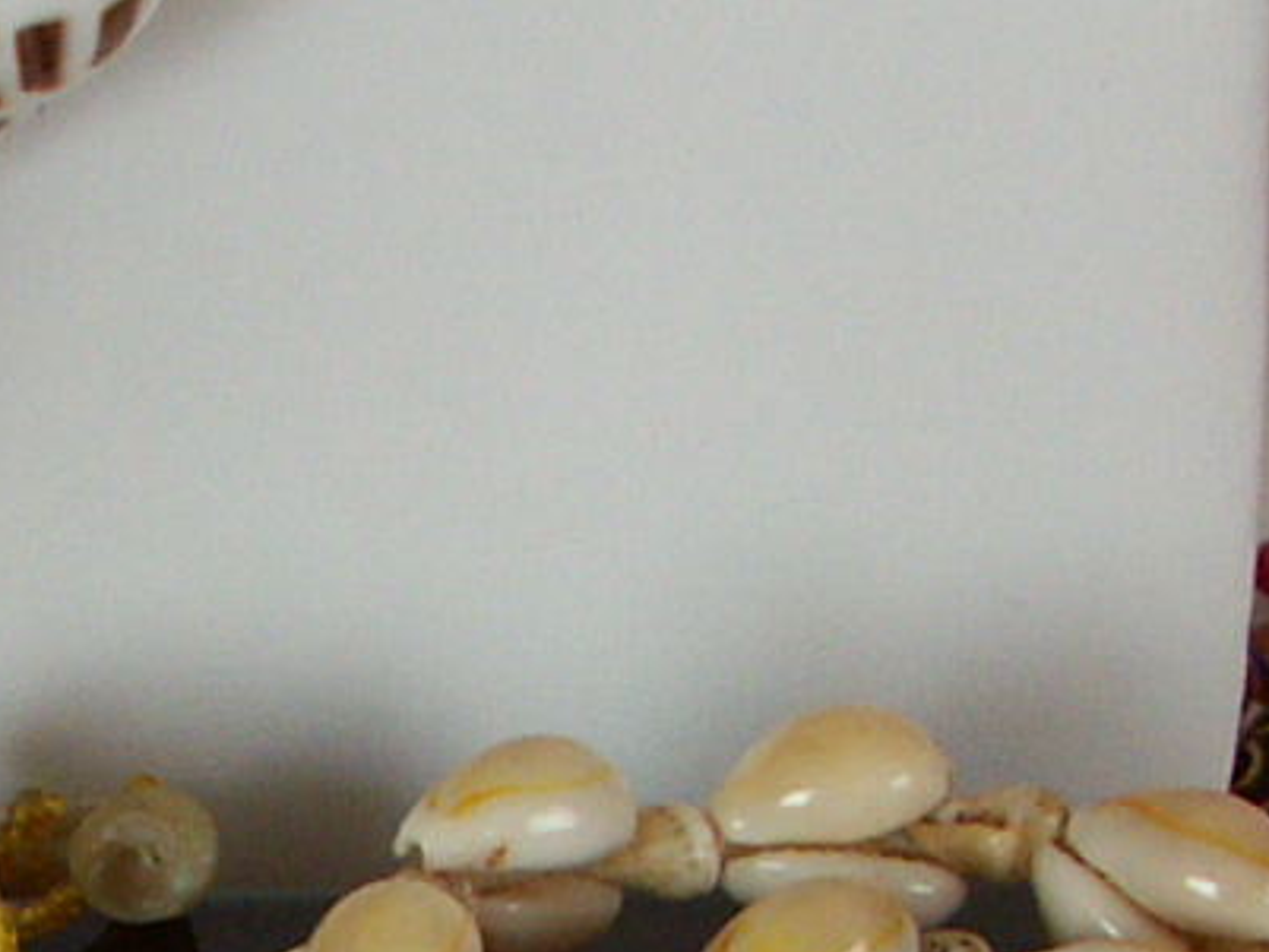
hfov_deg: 10.2
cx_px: -136
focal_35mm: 192
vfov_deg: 7.3
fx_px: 7041
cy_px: 2287
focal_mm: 9.55
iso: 100
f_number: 4.5
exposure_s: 1/40
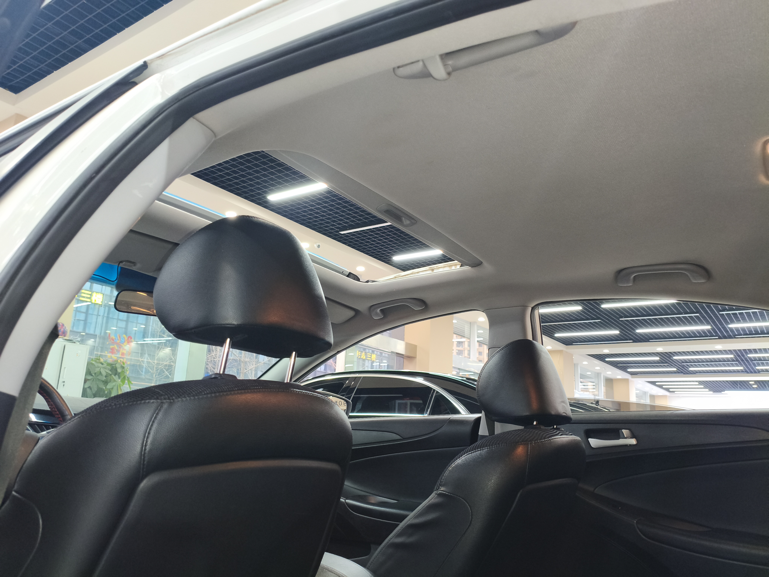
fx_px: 578
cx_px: 384
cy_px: 288
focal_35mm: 26
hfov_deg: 67.3
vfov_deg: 53.1
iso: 250
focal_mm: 4.94
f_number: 1.5
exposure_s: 1/50
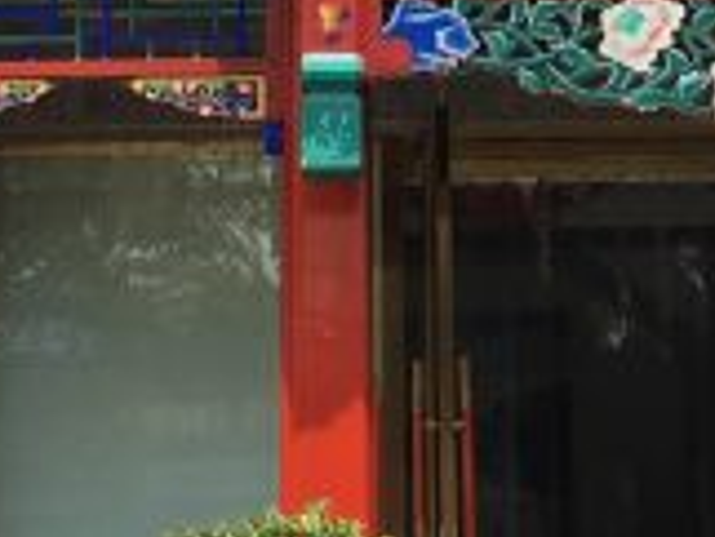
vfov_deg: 11.5
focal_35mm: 126
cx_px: 600
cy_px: -131
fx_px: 2604
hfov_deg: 15.5
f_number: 2.2
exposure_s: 1/810
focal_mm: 4.15
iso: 25
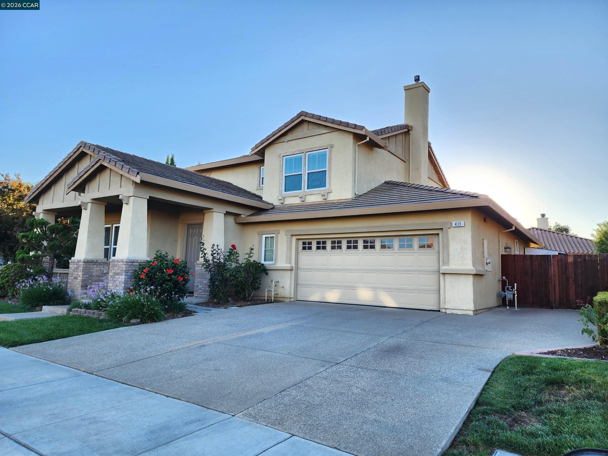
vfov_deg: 58.9
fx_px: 404
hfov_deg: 73.9
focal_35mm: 23
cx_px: 304
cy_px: 228
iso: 20
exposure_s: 1/180
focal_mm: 6.4
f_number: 1.8
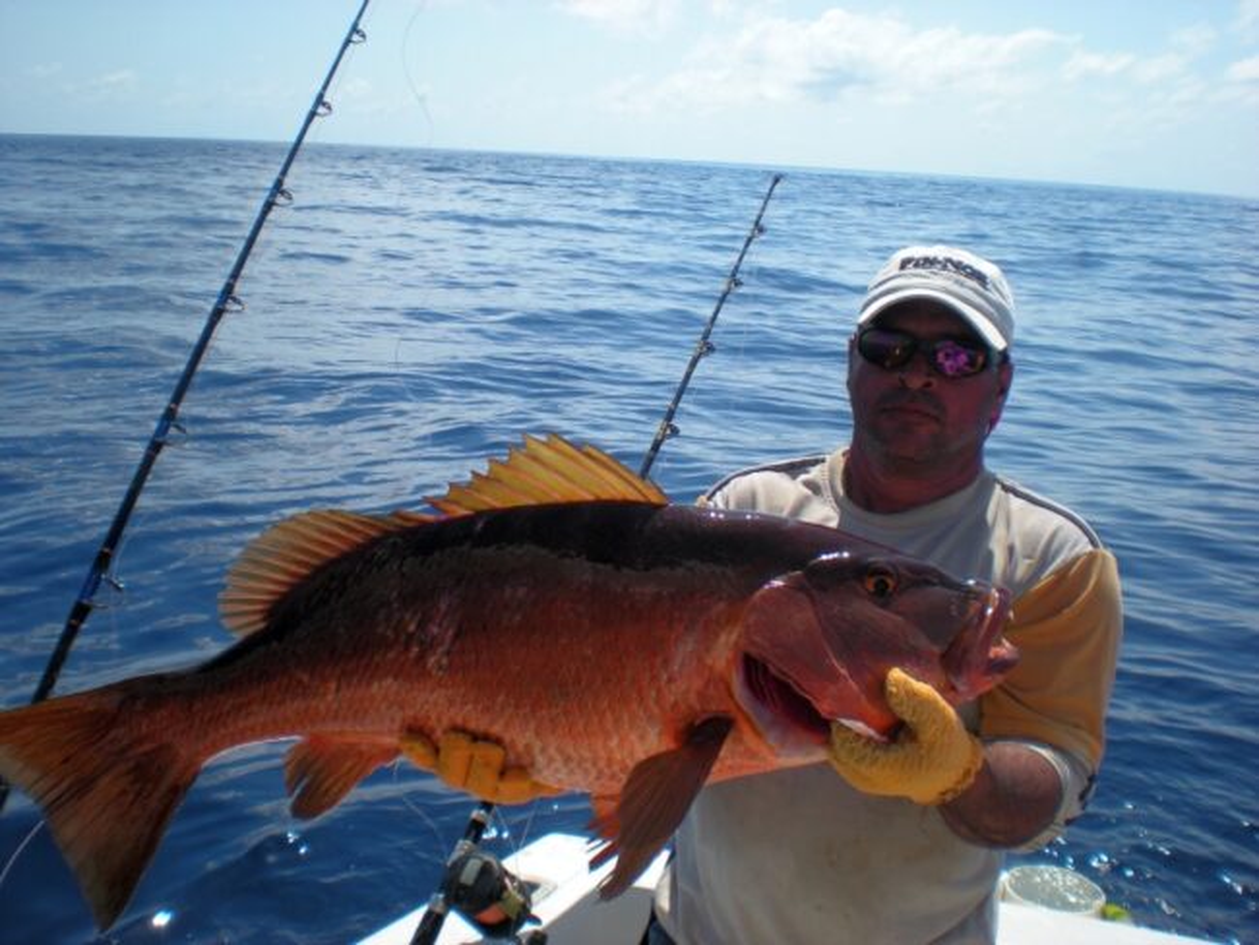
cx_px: 630
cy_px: 472
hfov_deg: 49.0
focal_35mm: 38
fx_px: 1383
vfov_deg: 37.7
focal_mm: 6.3
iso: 64
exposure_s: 1/583
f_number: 4.6
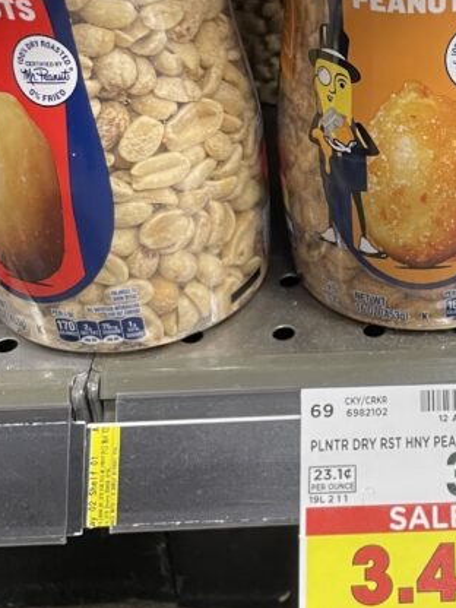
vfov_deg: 30.1
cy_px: 219
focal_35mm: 64
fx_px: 1124
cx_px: 449
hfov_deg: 22.1
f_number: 1.6
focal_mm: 4.2
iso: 200
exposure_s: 1/60
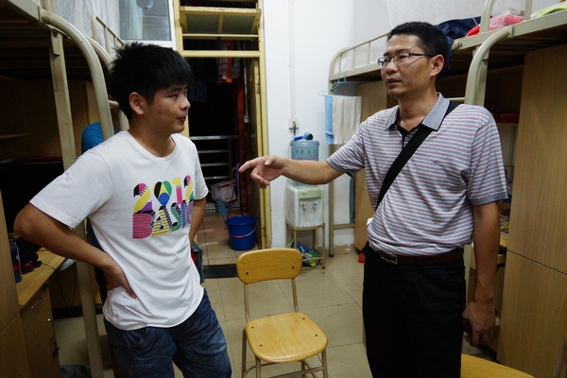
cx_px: 284
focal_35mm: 24
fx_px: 378
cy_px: 189
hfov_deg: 73.7
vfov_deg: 53.1
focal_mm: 16
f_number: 2.8
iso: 1600
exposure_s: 1/100
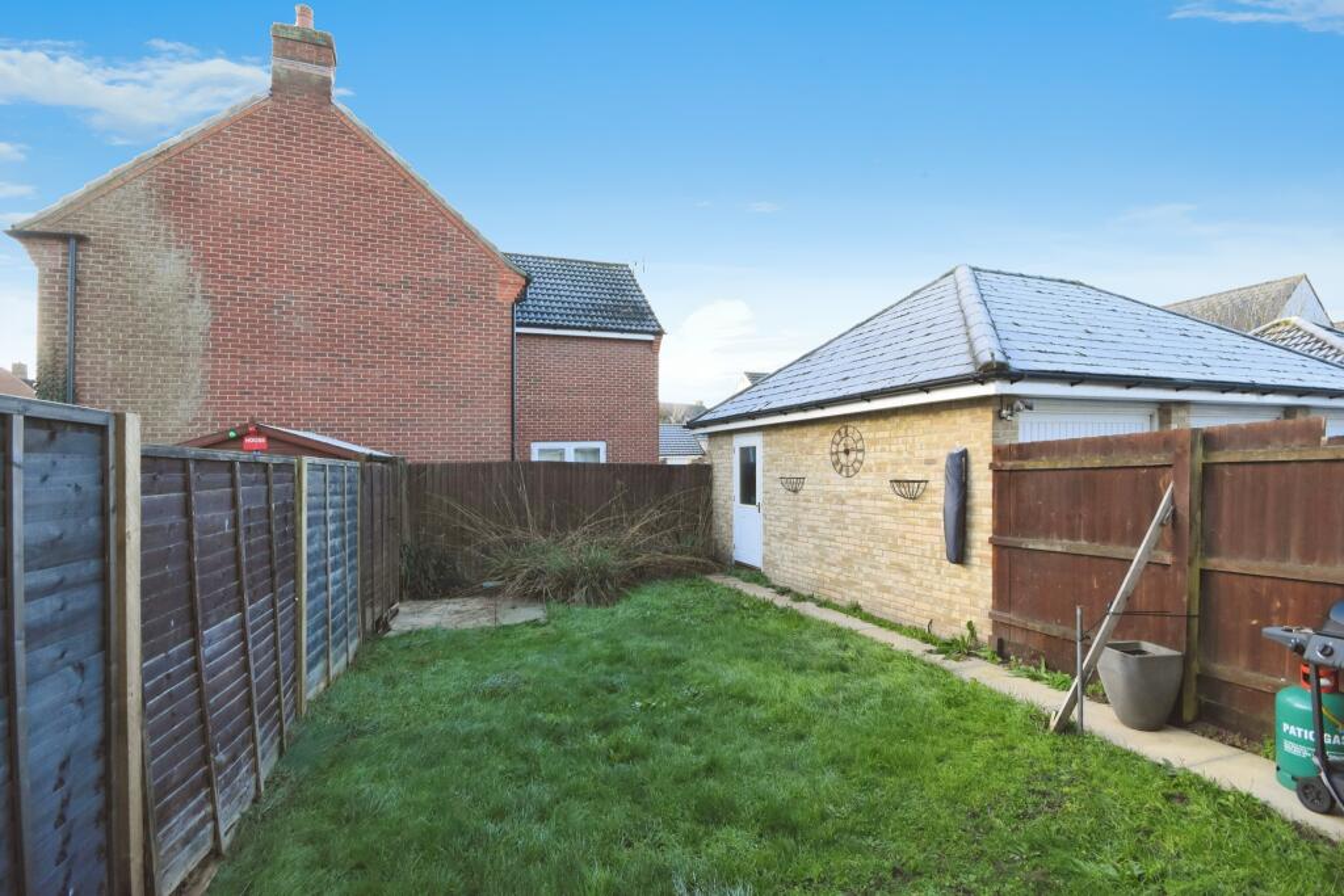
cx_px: 672
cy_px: 448
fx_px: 560
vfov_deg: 77.3
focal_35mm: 15
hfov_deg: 100.4
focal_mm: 10
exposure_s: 1/200
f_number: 8
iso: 1600
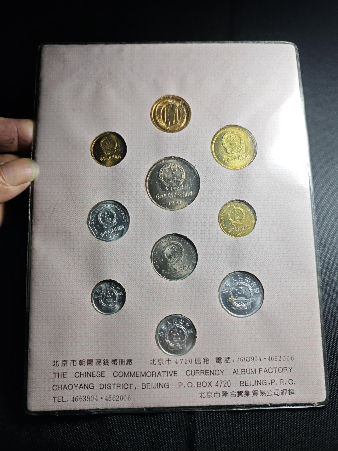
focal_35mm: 24
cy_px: 226
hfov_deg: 56.8
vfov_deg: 71.6
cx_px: 169
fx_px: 312
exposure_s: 1/88.7
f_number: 1.6
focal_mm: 5.84
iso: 80
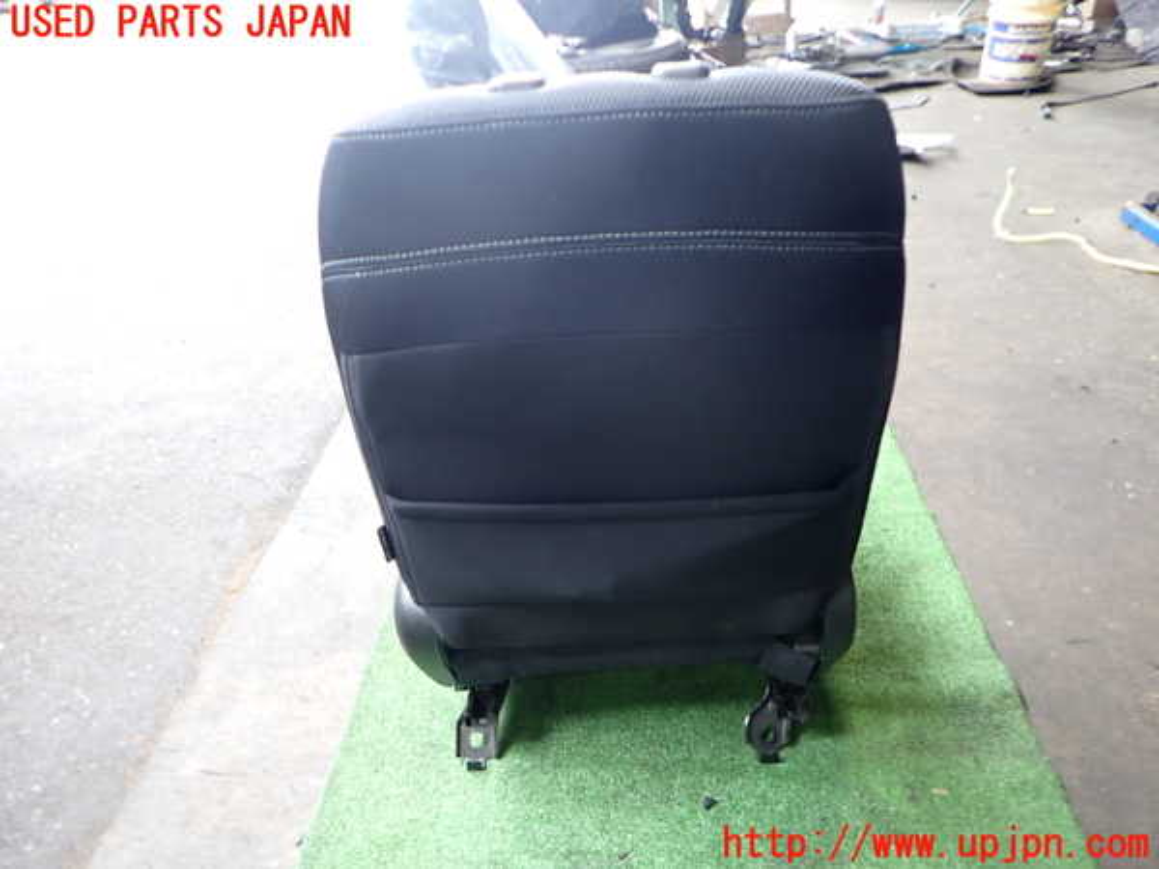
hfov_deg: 69.4
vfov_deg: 54.9
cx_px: 580
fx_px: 837
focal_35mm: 25
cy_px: 434
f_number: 2
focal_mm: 4.5
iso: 250
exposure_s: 1/30
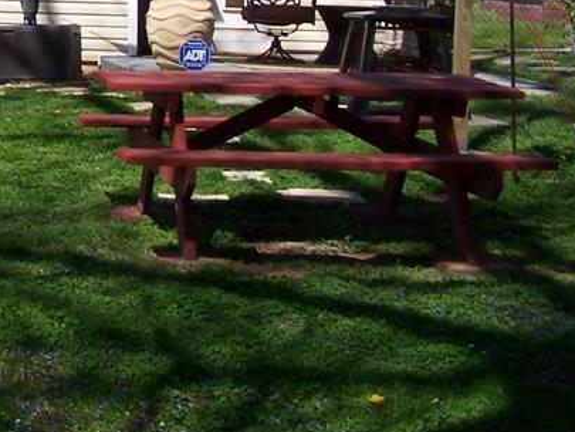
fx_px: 1595
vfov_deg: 14.9
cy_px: -81
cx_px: -139
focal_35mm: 96
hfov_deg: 19.1
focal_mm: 6.3
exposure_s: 1/500
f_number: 5.6
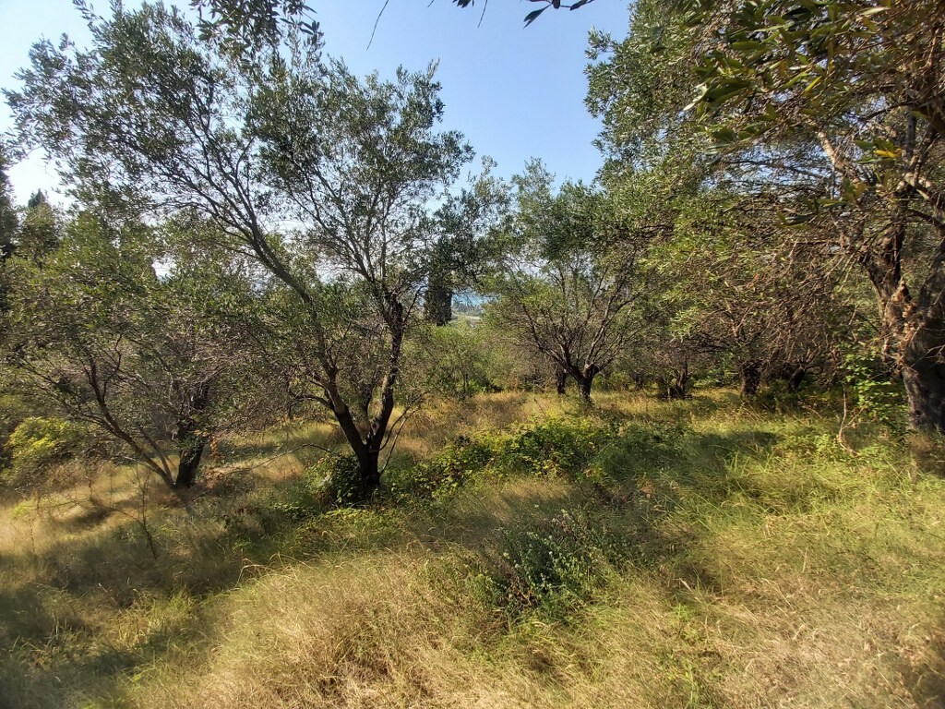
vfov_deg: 94.5
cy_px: 354
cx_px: 472
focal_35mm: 12
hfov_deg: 110.5
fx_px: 328
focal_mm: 1.42
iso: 40
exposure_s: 1/915
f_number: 2.2
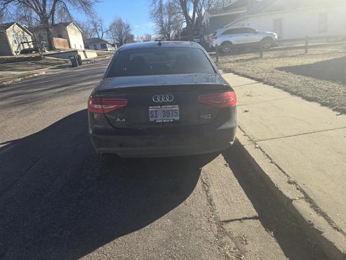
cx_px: 173
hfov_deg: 73.9
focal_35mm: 23
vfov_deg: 58.9
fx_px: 230
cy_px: 130
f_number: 1.7
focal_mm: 6.3
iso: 12
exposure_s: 1/409
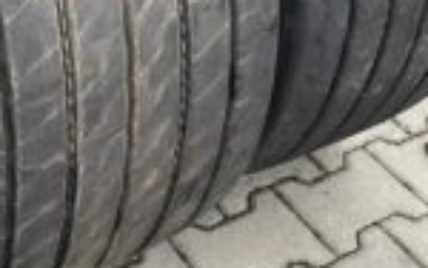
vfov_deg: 15.7
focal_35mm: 79
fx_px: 922
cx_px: 177
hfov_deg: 26.1
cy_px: -78
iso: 32
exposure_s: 1/146
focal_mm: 4.25
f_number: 1.8
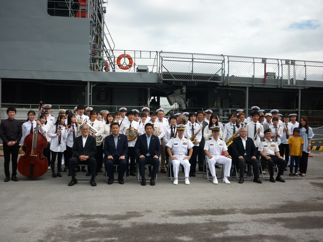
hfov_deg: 55.4
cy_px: 121
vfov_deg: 42.9
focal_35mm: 33
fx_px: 308
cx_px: 162
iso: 80
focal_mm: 5.5
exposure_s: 1/200
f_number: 8
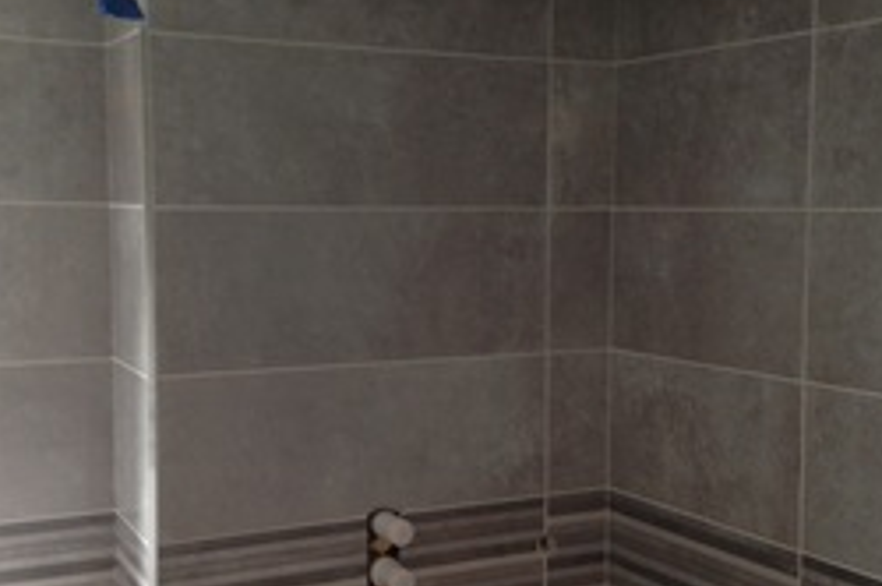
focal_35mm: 55
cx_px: 448
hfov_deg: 36.3
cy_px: 318
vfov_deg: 24.5
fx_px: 1346
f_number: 2.4
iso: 125
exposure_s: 1/20
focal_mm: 4.13
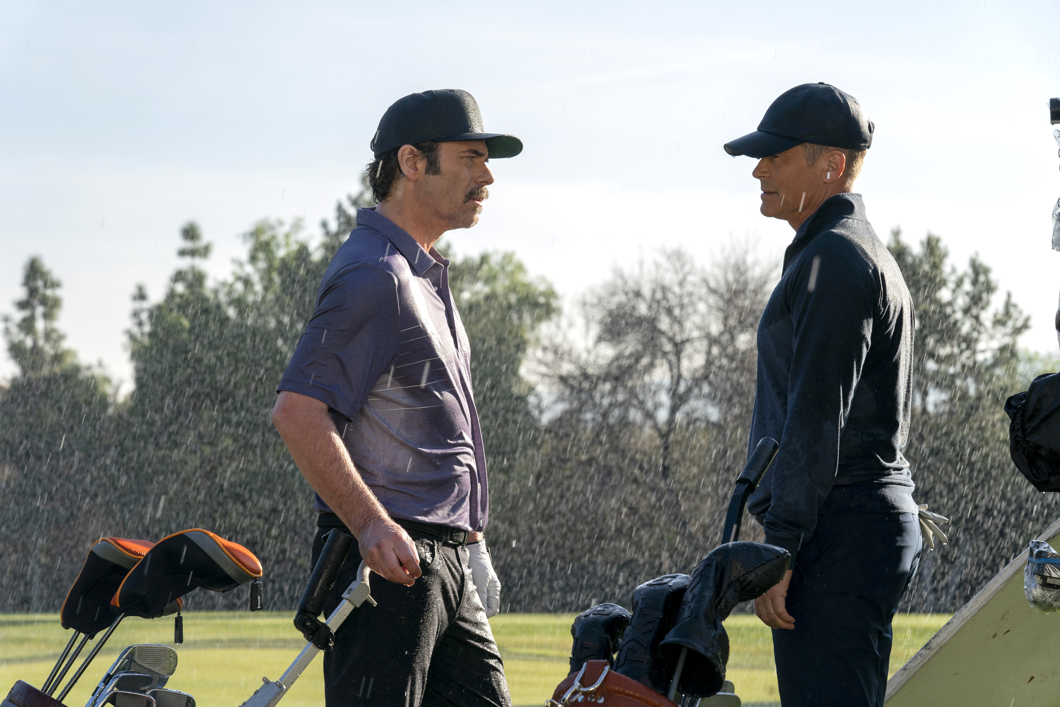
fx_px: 3003
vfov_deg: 13.4
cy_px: 354
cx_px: 530
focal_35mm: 102
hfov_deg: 20.0
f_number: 9
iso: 400
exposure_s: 1/320
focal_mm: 102
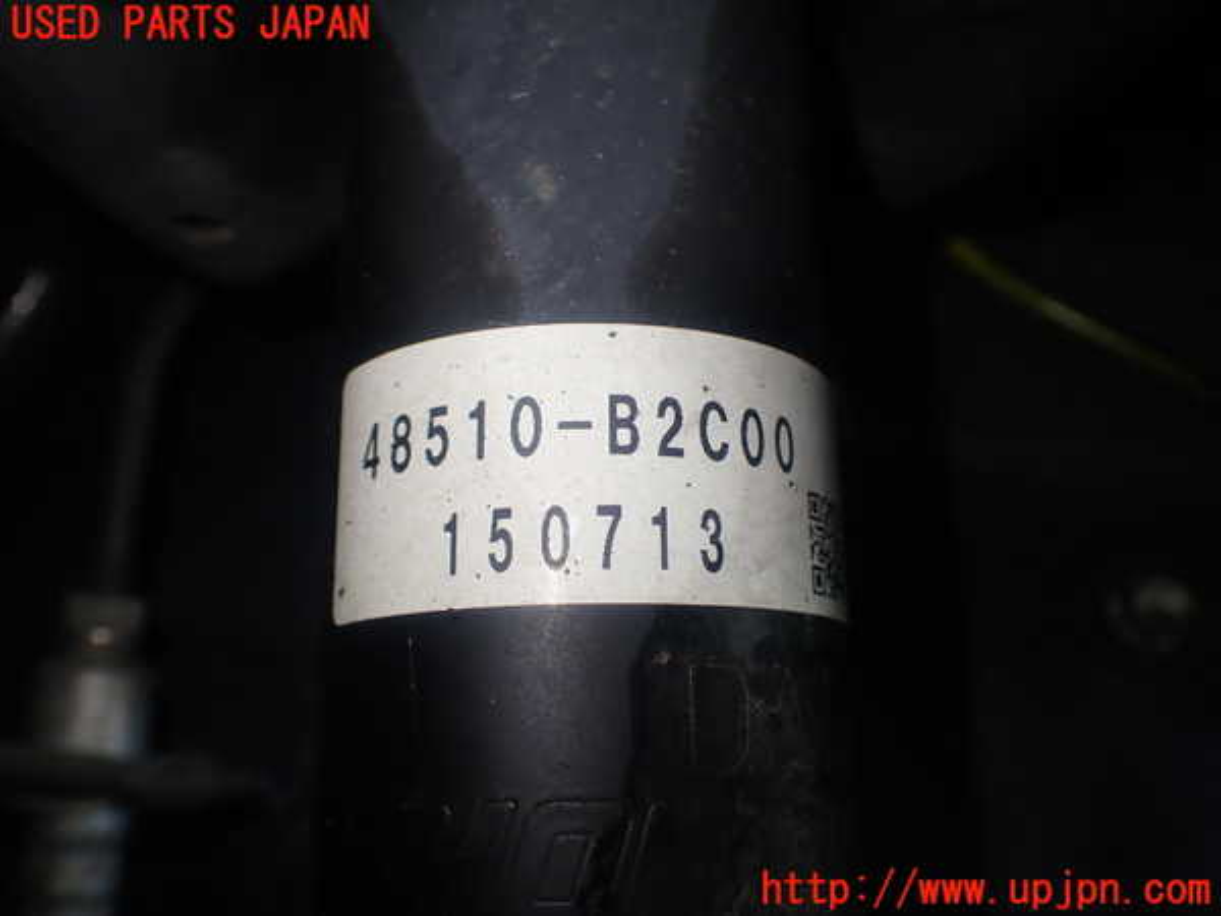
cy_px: 458
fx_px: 1129
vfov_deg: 44.2
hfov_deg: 56.8
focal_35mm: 32
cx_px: 610
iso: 125
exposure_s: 1/60
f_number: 2.4
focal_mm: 5.79
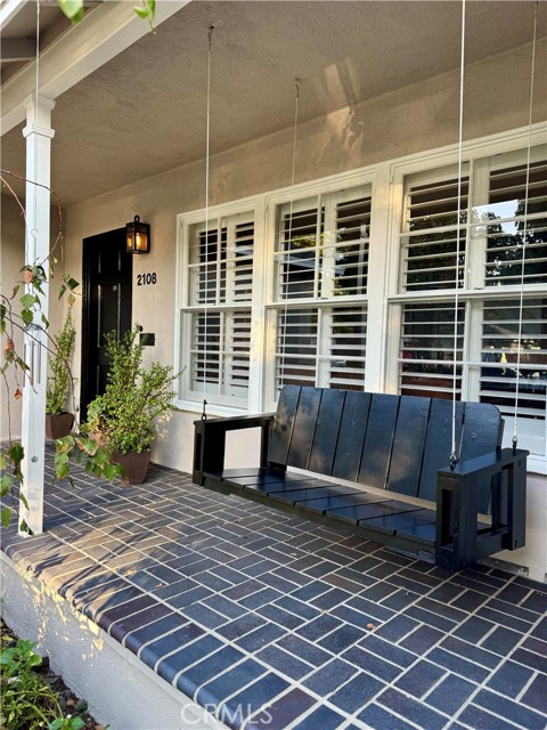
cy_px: 365
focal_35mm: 24
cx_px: 274
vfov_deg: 71.6
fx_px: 506
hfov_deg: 56.8
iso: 64
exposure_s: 1/145
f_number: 1.78
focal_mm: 6.76
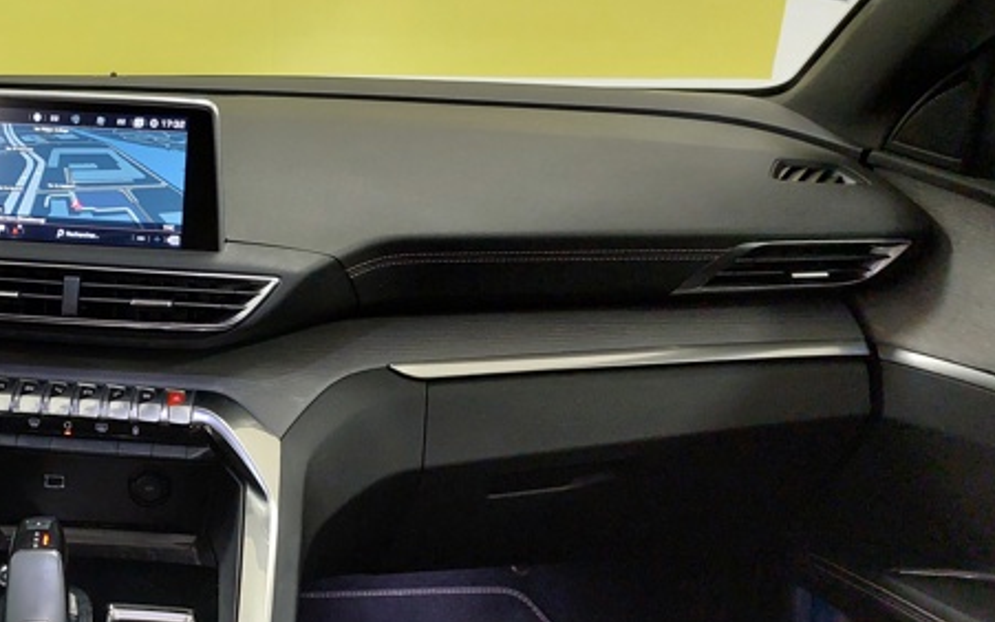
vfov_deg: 27.4
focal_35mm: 47
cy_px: 362
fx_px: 1275
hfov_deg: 39.8
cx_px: 115
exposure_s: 1/33
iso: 400
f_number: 1.8
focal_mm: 5.23
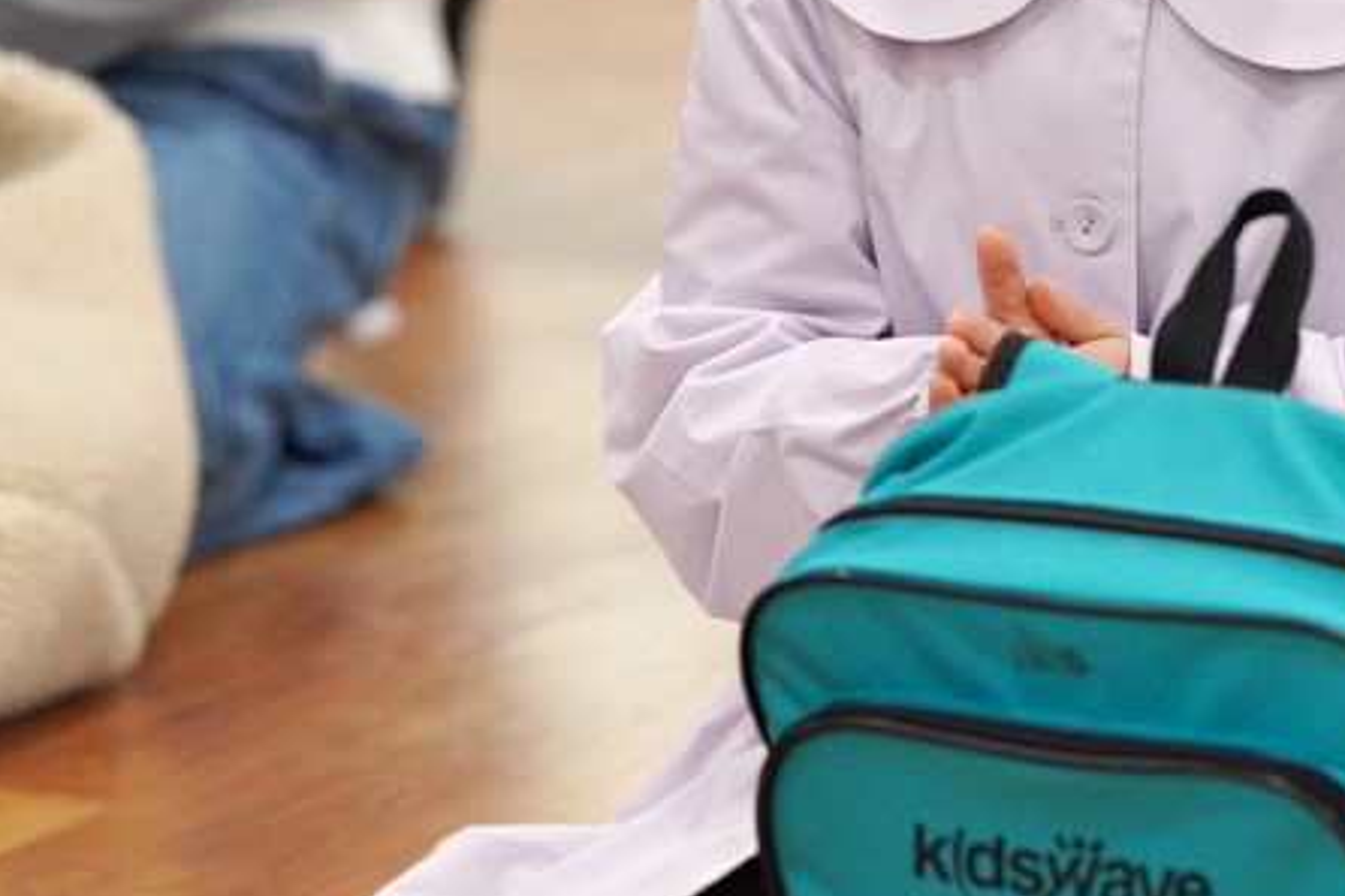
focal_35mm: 404
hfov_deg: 5.1
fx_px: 15088
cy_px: 39
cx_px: 1104
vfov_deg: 3.4
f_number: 4
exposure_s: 1/250
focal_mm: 200
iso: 2000
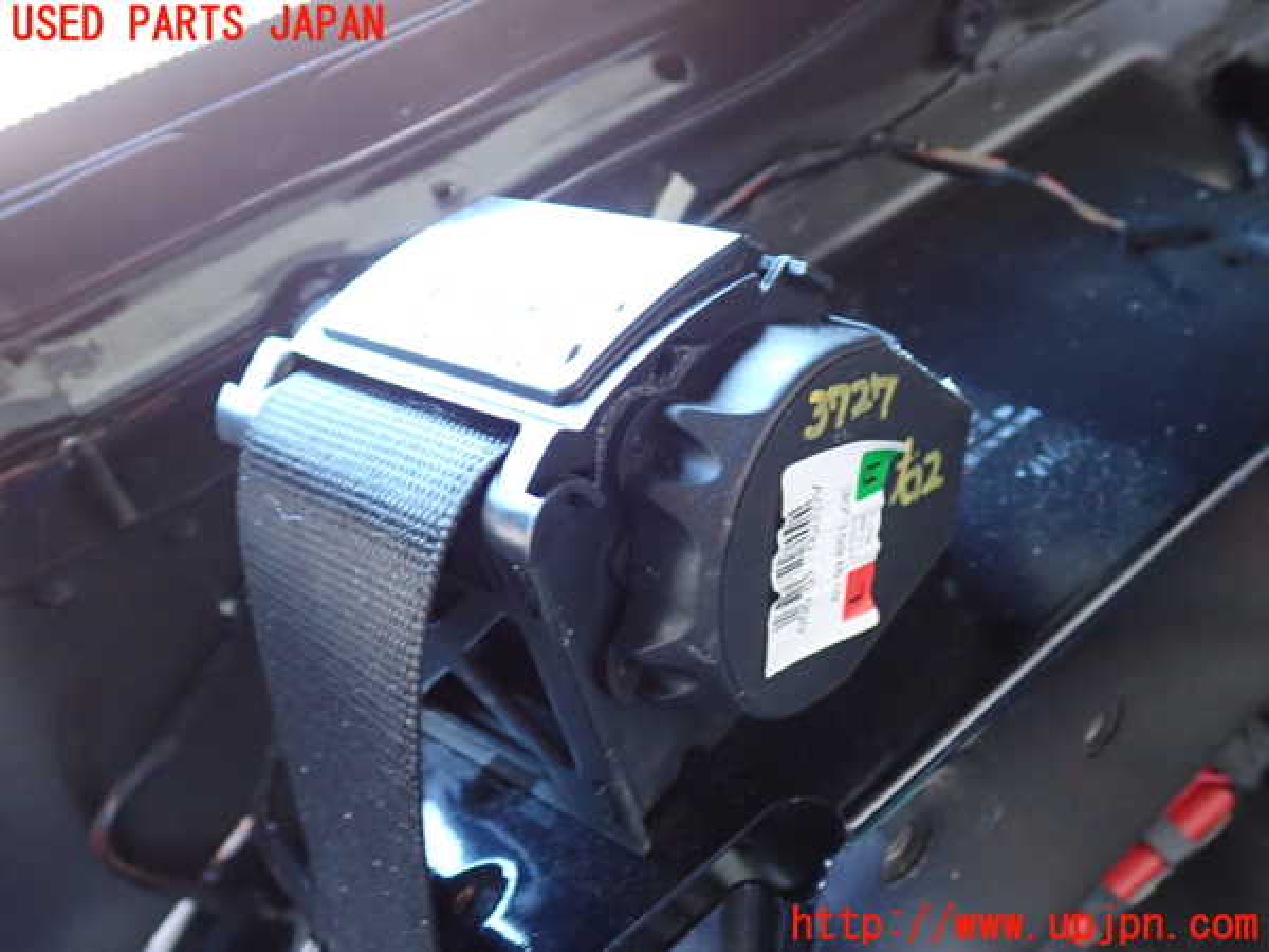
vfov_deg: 44.2
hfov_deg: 56.8
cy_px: 476
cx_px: 634
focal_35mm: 32
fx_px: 1173
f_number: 2.4
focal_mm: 5.79
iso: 640
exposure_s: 1/30
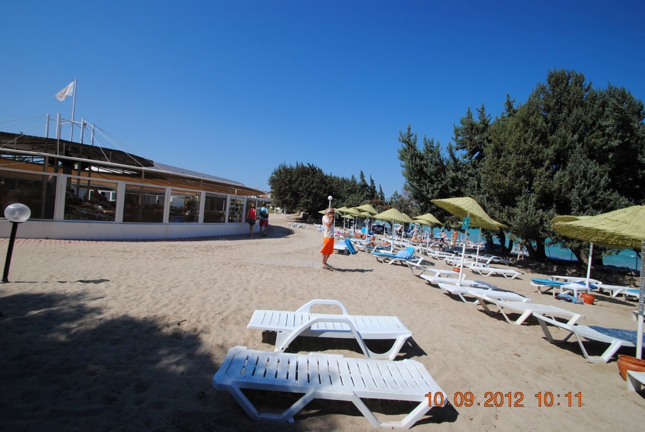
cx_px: 322
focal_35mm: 15
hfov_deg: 100.3
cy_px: 216
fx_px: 269
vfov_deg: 77.5
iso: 100
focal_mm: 10
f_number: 9
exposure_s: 1/320
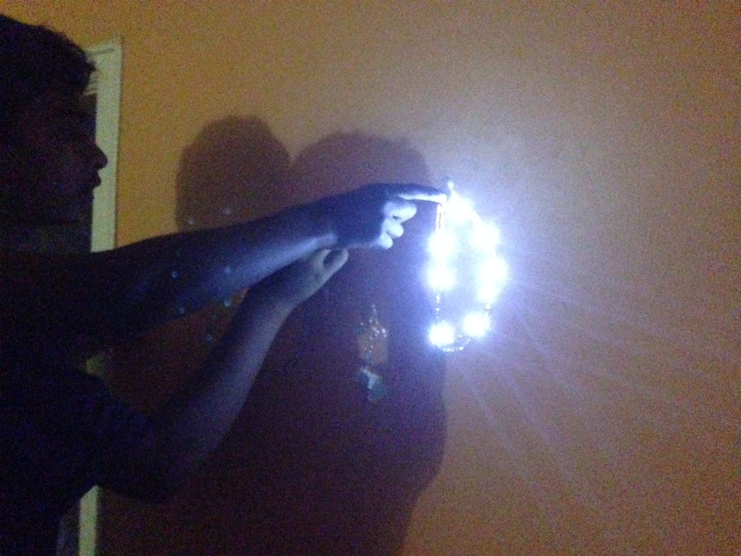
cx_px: 370
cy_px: 278
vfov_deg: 42.9
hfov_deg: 55.4
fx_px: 706
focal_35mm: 33
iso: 2500
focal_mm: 4.12
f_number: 2.4
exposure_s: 1/15
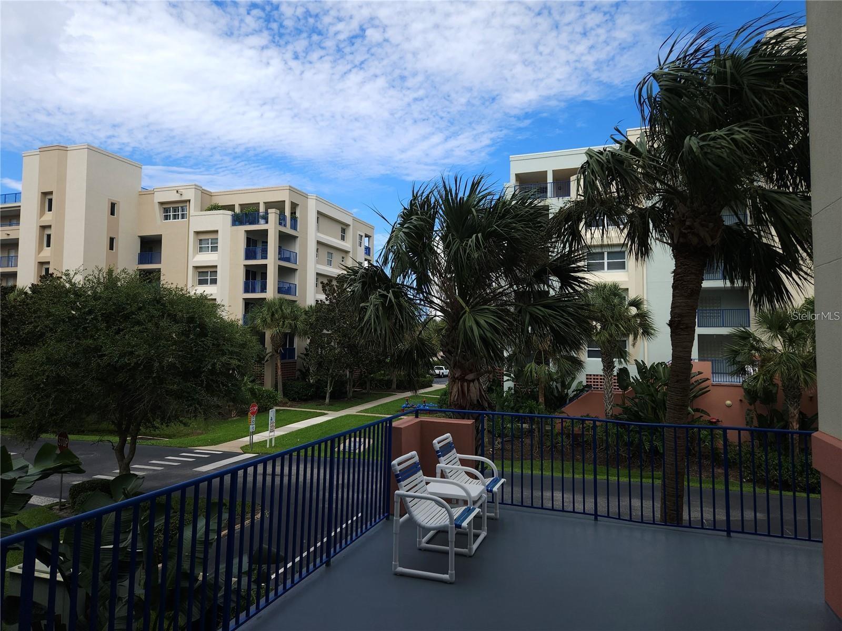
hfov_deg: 73.9
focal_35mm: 23
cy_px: 316
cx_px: 421
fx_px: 559
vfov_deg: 58.9
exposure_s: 1/1856
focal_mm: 5.4
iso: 50
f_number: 1.8
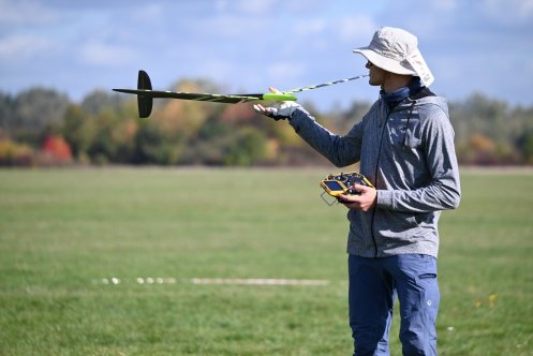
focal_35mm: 290
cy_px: 178
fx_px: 4296
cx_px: 266
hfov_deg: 7.1
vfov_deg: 4.7
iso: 640
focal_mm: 290
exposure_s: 1/2500
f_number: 6
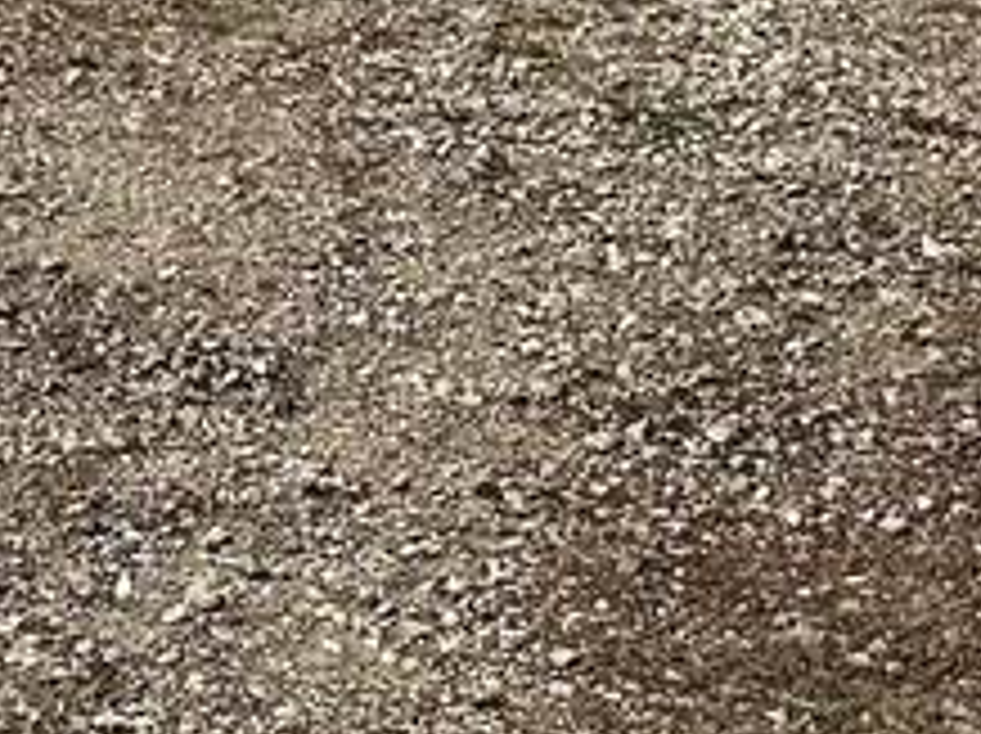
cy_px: -1324
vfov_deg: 8.9
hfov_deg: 13.7
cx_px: -81
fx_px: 3991
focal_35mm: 141
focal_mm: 6.86
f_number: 1.78
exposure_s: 1/3155
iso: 80
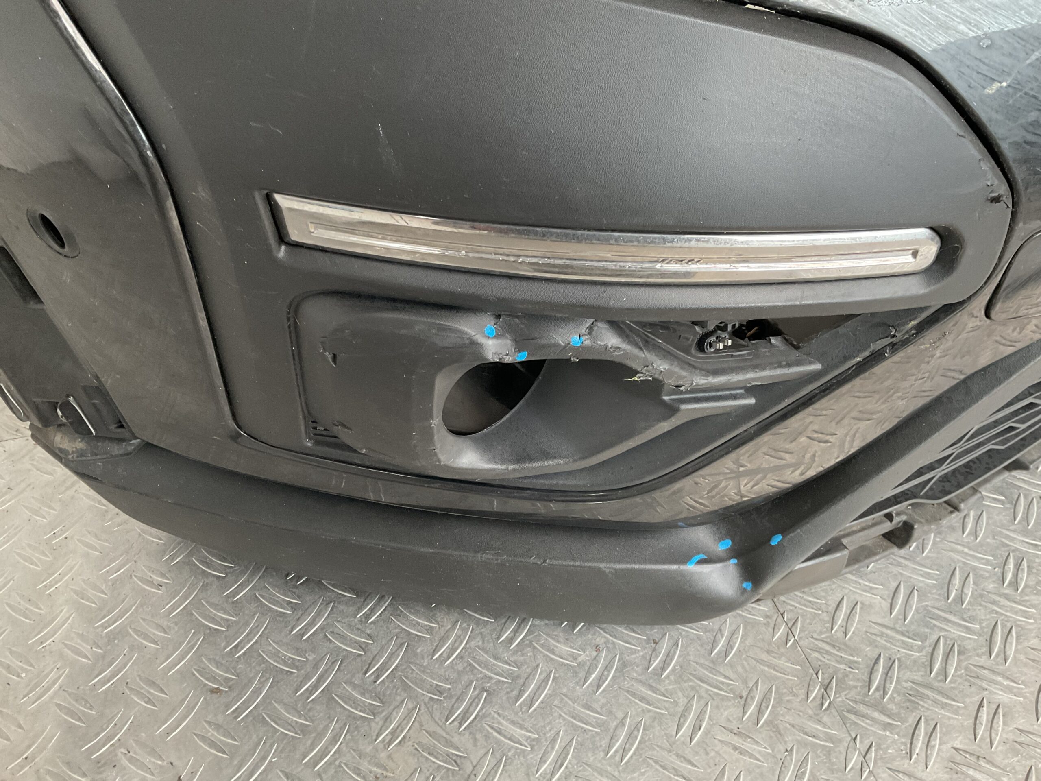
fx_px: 872
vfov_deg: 48.2
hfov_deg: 61.7
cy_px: 390
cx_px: 520
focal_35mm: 29
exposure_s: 1/60
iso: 250
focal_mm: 3
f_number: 1.8
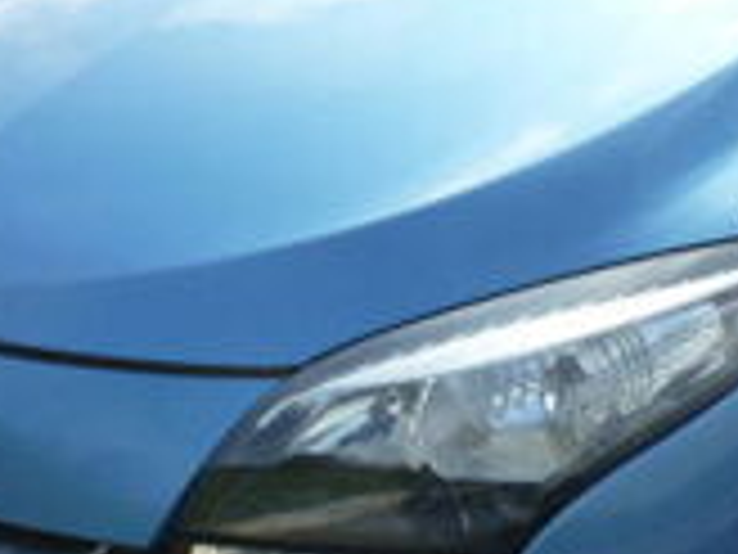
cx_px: 544
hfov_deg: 26.4
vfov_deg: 20.2
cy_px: 284
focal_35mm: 73
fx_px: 1556
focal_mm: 4.1
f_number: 4
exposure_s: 1/320
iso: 125
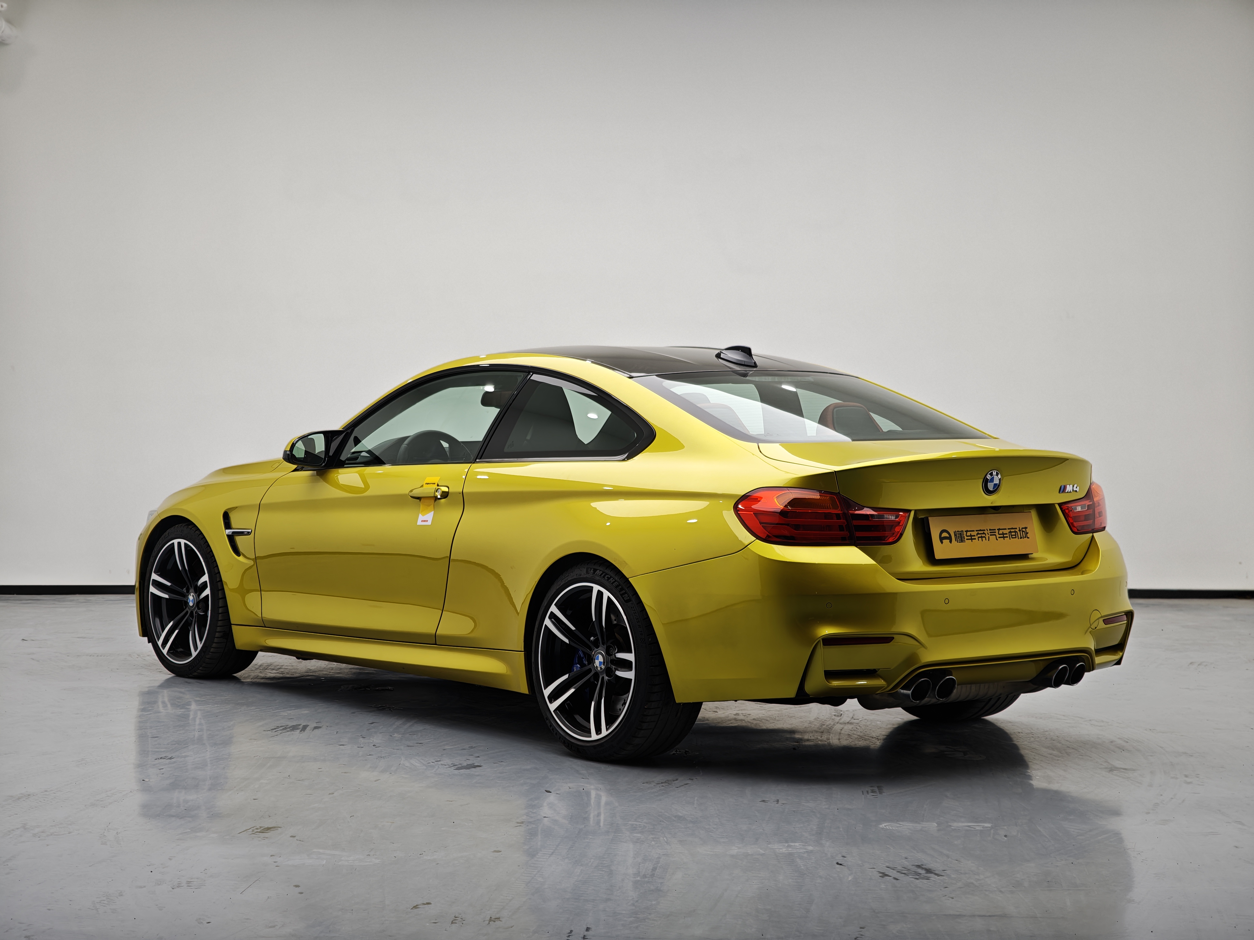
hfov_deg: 27.8
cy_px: 470
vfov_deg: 21.0
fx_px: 2536
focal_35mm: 70
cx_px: 627
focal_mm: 11.5
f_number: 1.8
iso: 50
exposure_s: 1/107
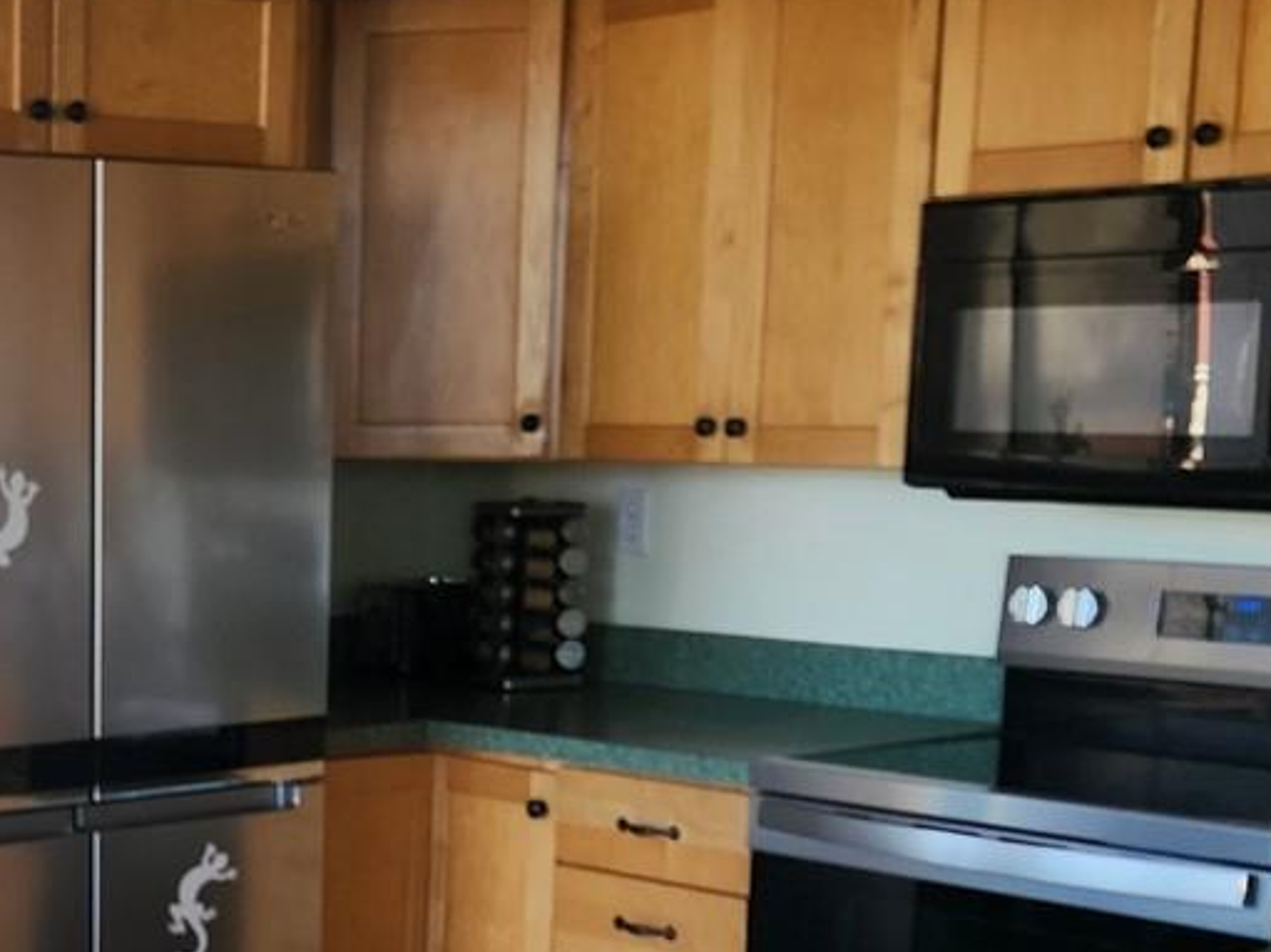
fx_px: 2643
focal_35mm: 72
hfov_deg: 25.7
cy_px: 780
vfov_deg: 20.2
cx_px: -7
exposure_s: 1/180
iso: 64
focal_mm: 5.4
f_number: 1.8
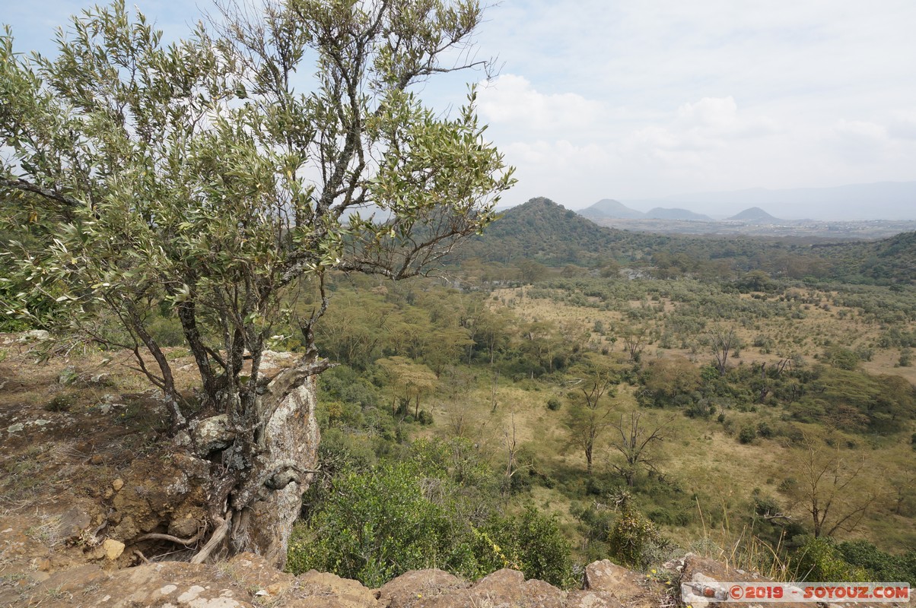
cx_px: 458
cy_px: 304
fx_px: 610
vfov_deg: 53.0
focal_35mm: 24
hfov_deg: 73.8
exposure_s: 1/250
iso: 200
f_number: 9
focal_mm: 16
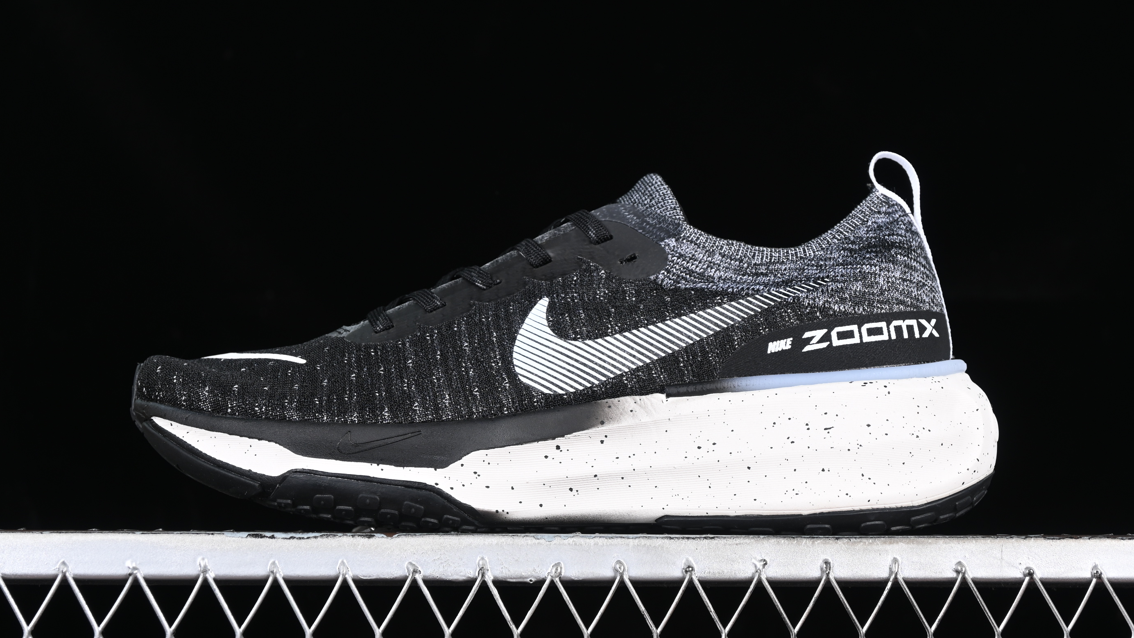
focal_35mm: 79
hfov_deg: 26.9
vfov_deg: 15.3
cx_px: 564
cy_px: 312
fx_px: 2375
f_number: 6.3
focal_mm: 50
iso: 160
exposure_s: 1/60
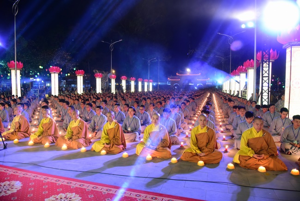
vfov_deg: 53.2
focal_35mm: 24
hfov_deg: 73.7
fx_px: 200
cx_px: 150
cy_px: 100
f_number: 4
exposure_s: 1/25
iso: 3200
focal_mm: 24
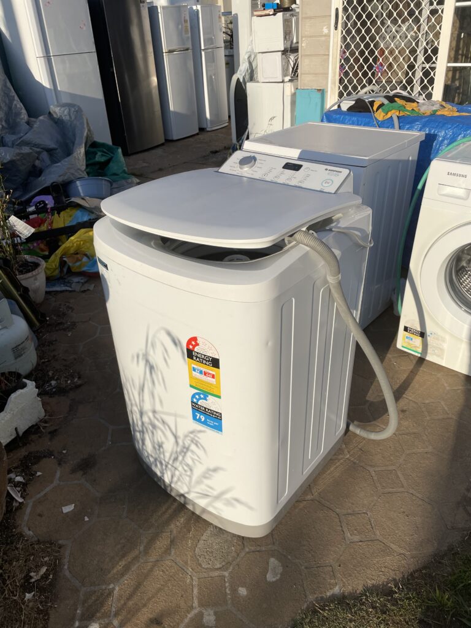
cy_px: 314
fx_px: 472
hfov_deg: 53.1
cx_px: 236
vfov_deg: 67.3
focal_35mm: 26
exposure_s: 1/4292
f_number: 1.6
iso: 32
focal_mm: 4.2
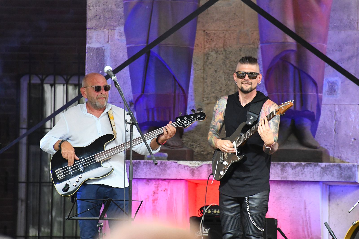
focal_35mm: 450
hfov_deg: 4.6
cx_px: 180
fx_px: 4488
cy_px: 120
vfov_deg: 3.1
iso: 5000
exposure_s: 1/200
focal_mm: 300
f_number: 5.6
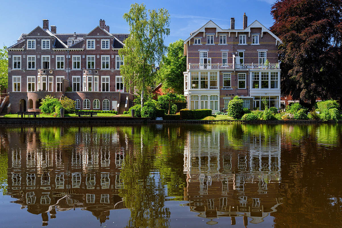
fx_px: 399
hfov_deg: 46.4
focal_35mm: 42
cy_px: 114
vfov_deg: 31.9
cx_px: 171
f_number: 8
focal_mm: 42
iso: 250
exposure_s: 1/80
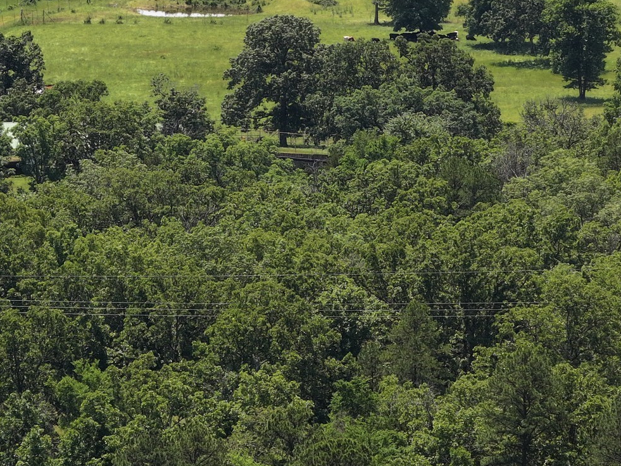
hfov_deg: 6.1
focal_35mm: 325
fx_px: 5831
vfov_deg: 4.6
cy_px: 53
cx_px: 217
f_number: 3.4
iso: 100
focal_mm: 30.71
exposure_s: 1/500
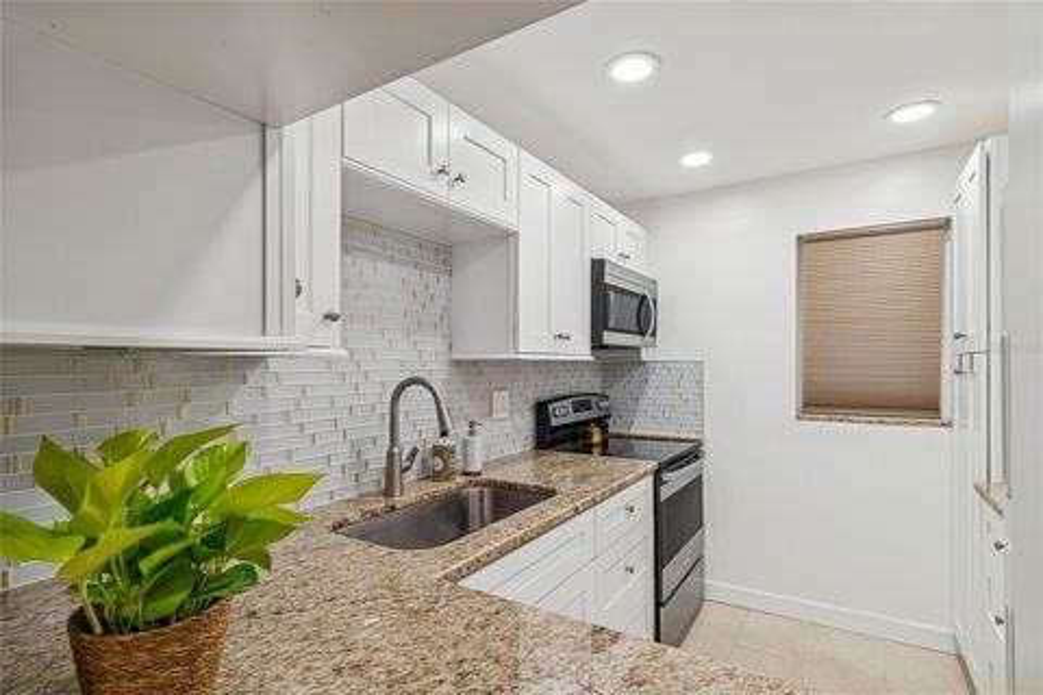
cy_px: 348
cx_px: 522
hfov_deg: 96.7
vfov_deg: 73.7
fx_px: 464
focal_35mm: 16
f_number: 8
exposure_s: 1/3.33
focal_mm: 11
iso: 100
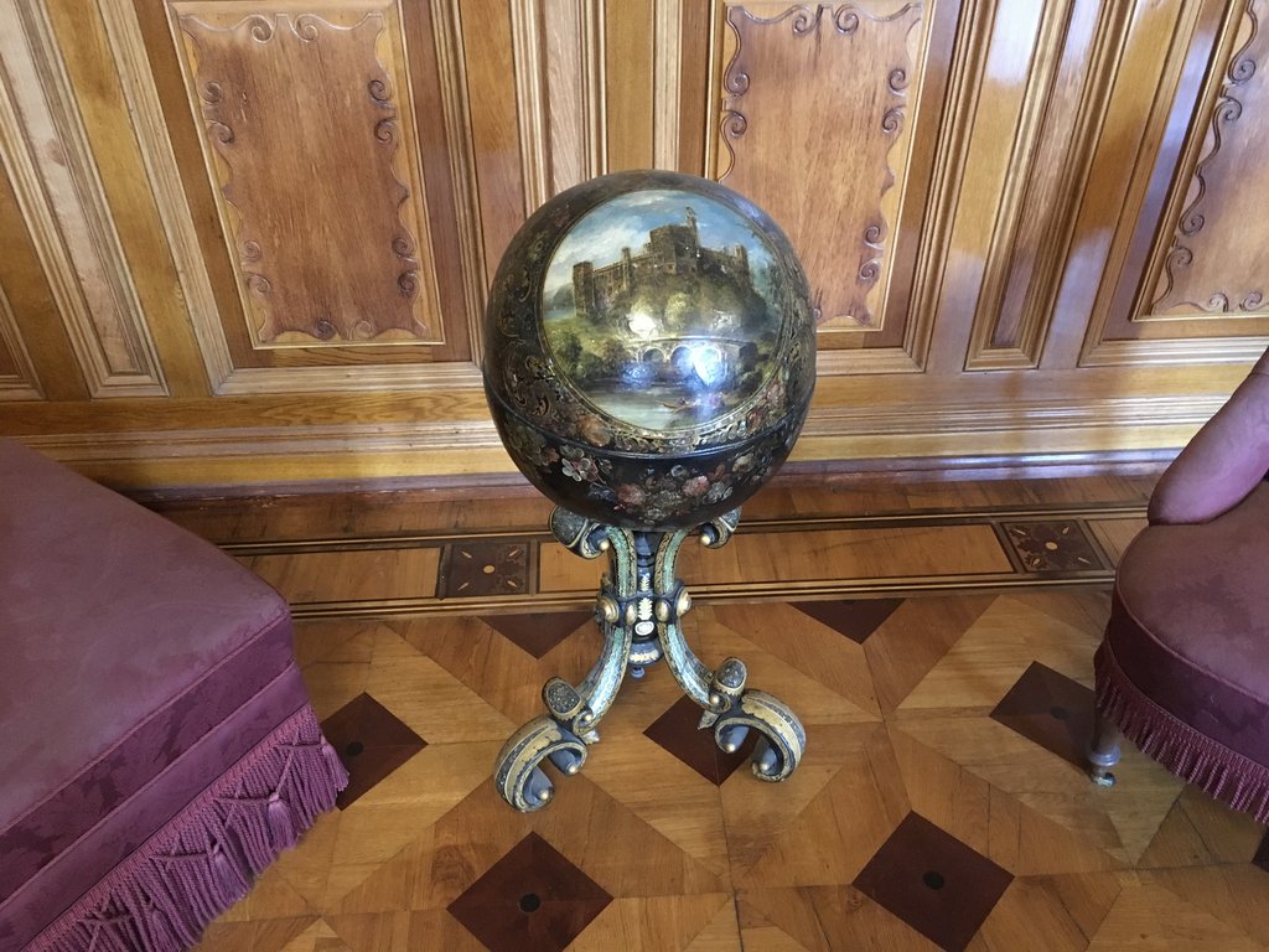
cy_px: 476
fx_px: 1063
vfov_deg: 48.2
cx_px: 634
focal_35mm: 29
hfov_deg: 61.7
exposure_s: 1/17
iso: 400
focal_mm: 4.15
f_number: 2.2
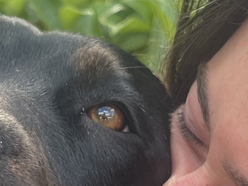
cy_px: 208
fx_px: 960
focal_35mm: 134
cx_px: 41
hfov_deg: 14.6
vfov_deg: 10.9
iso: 50
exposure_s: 1/318
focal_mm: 5.1
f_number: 1.6
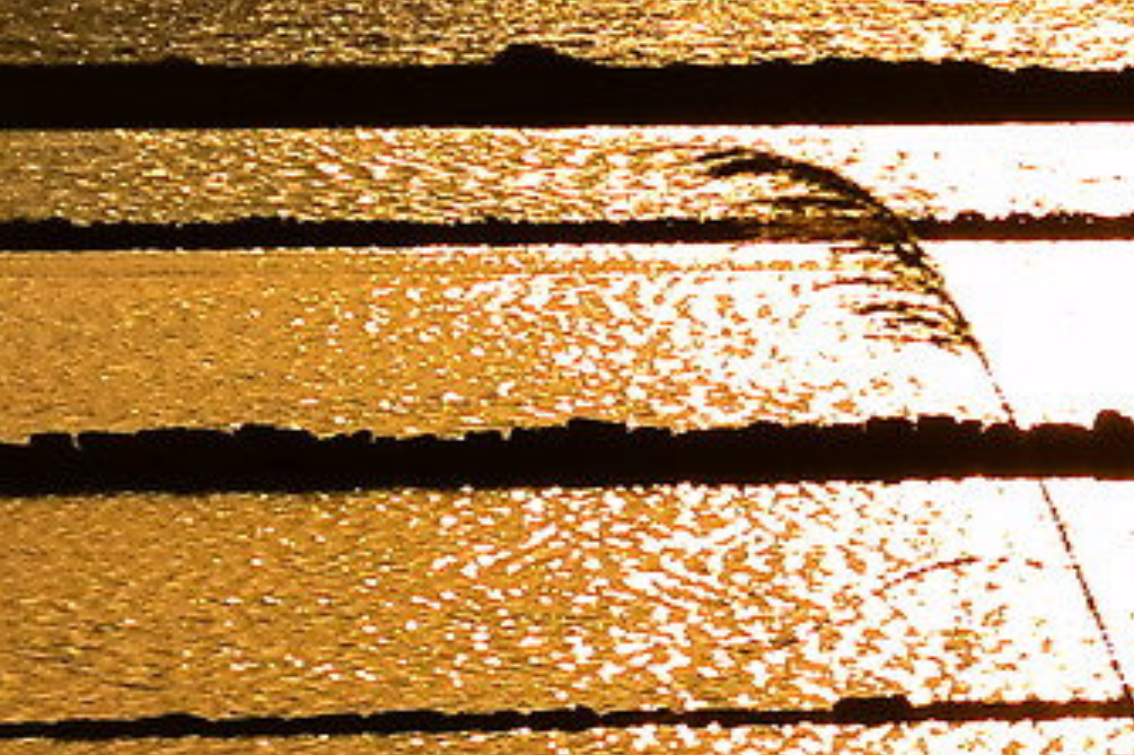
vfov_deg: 2.8
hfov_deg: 4.1
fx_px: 15225
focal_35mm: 484
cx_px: 3493
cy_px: -68
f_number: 10
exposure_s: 1/1600
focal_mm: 45
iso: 320
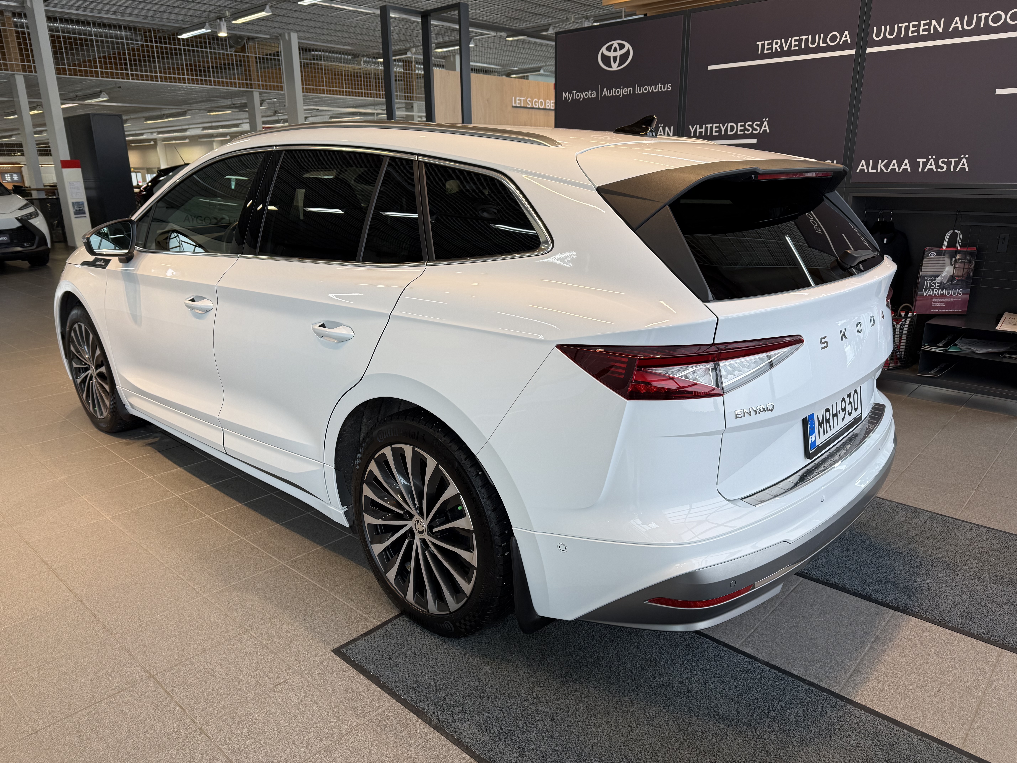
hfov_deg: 71.6
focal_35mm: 24
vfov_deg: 56.8
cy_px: 382
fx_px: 705
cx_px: 508
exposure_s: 1/341
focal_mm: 6.76
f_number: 1.78
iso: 80
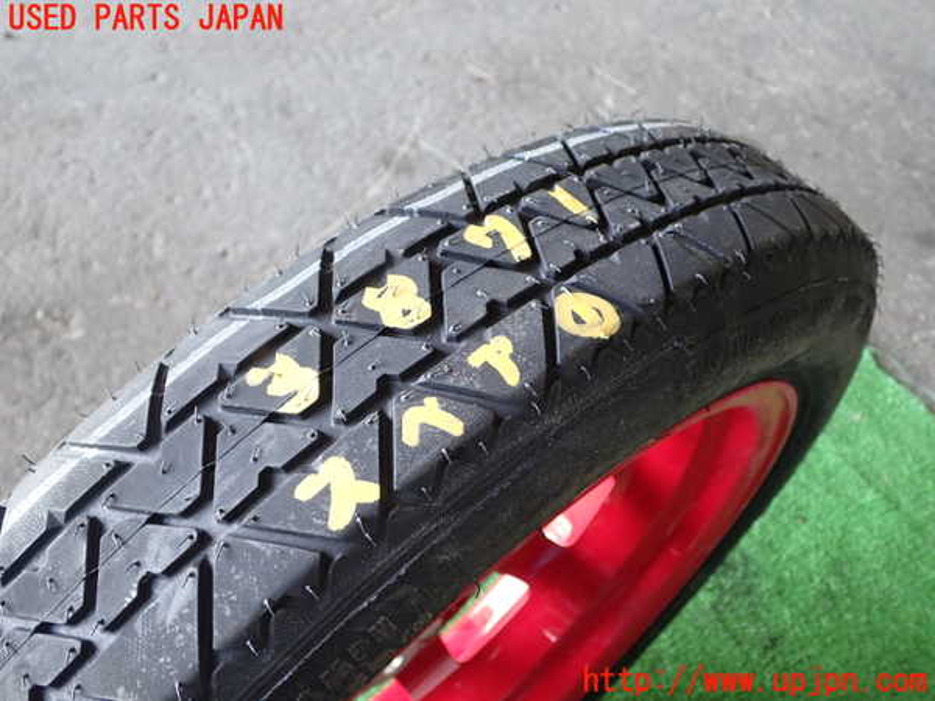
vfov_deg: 39.7
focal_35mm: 36
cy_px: 350
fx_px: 972
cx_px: 468
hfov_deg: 51.4
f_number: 2.5
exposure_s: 1/50
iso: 200
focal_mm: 6.37
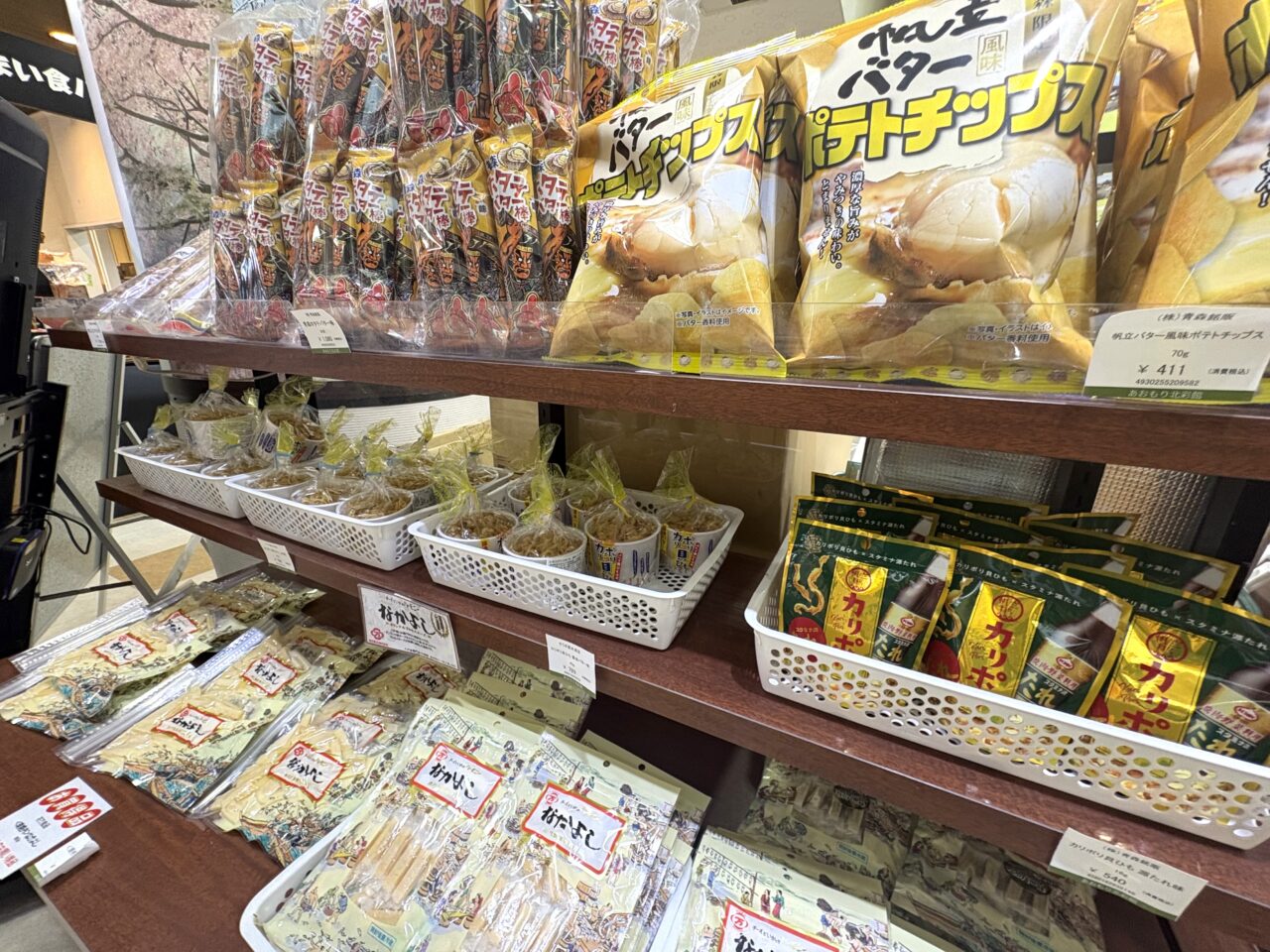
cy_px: 476
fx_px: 514
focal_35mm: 14
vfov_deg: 85.7
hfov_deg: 102.1
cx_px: 635
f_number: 2.2
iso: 200
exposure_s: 1/50
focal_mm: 2.22
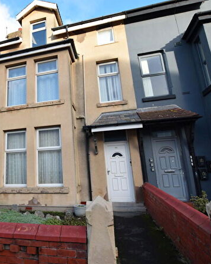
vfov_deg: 75.1
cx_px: 56
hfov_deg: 60.1
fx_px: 172
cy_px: 129
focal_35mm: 22
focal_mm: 10
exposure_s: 1/125
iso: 100
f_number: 5
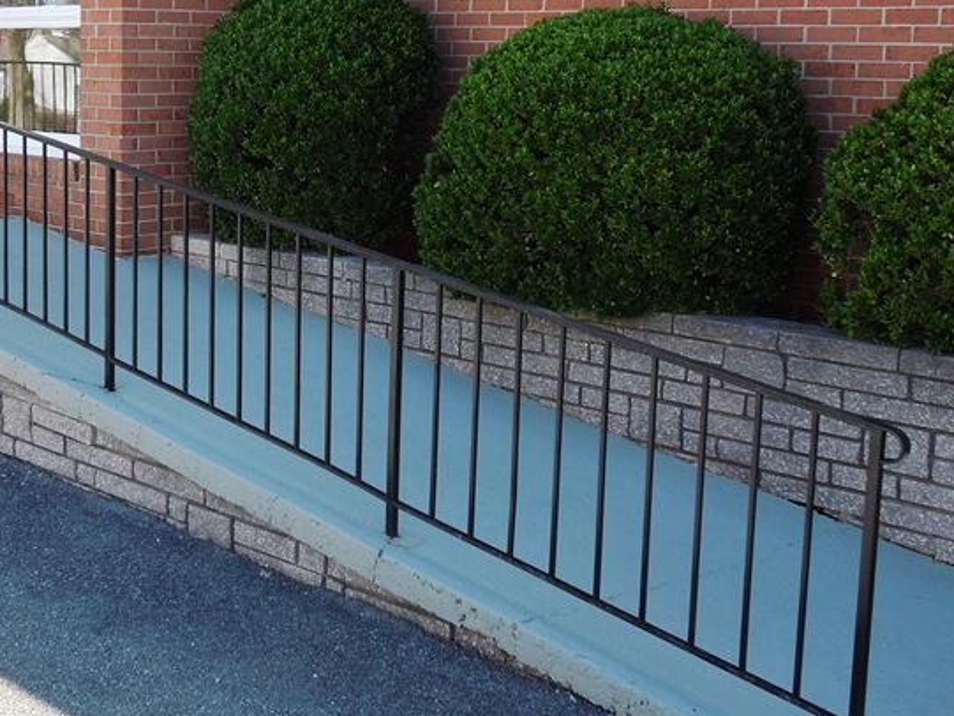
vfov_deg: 27.3
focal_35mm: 53
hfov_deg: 35.6
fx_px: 1461
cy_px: 212
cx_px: 282
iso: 100
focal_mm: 5
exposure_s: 1/250
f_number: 3.5
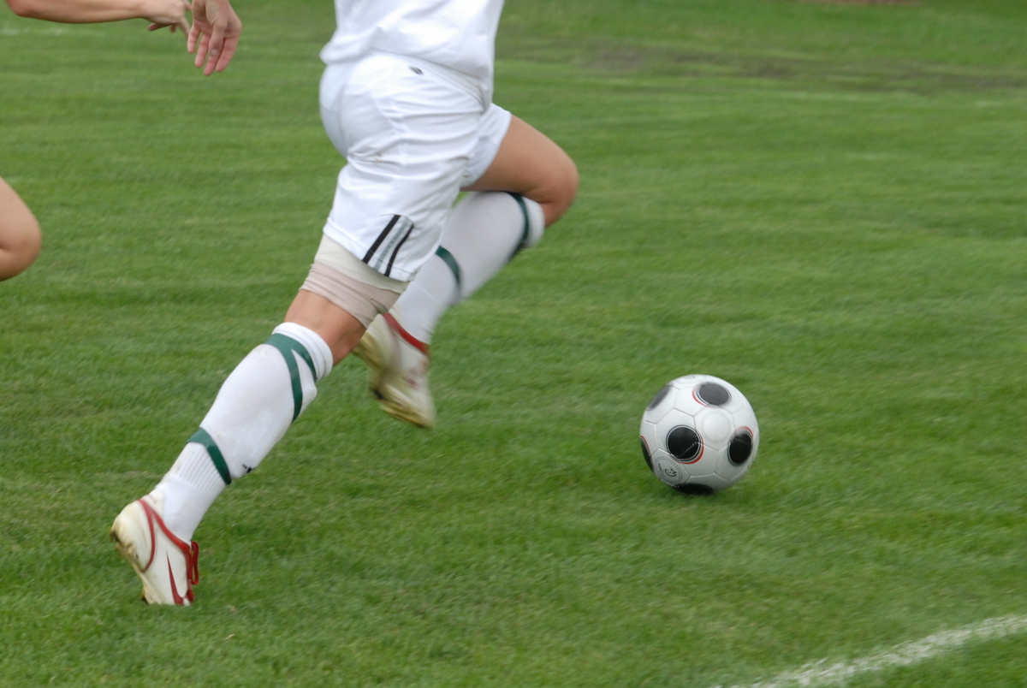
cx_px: 514
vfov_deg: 9.2
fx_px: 4285
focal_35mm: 150
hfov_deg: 13.7
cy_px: 344
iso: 800
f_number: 7.1
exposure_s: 1/320
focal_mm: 100
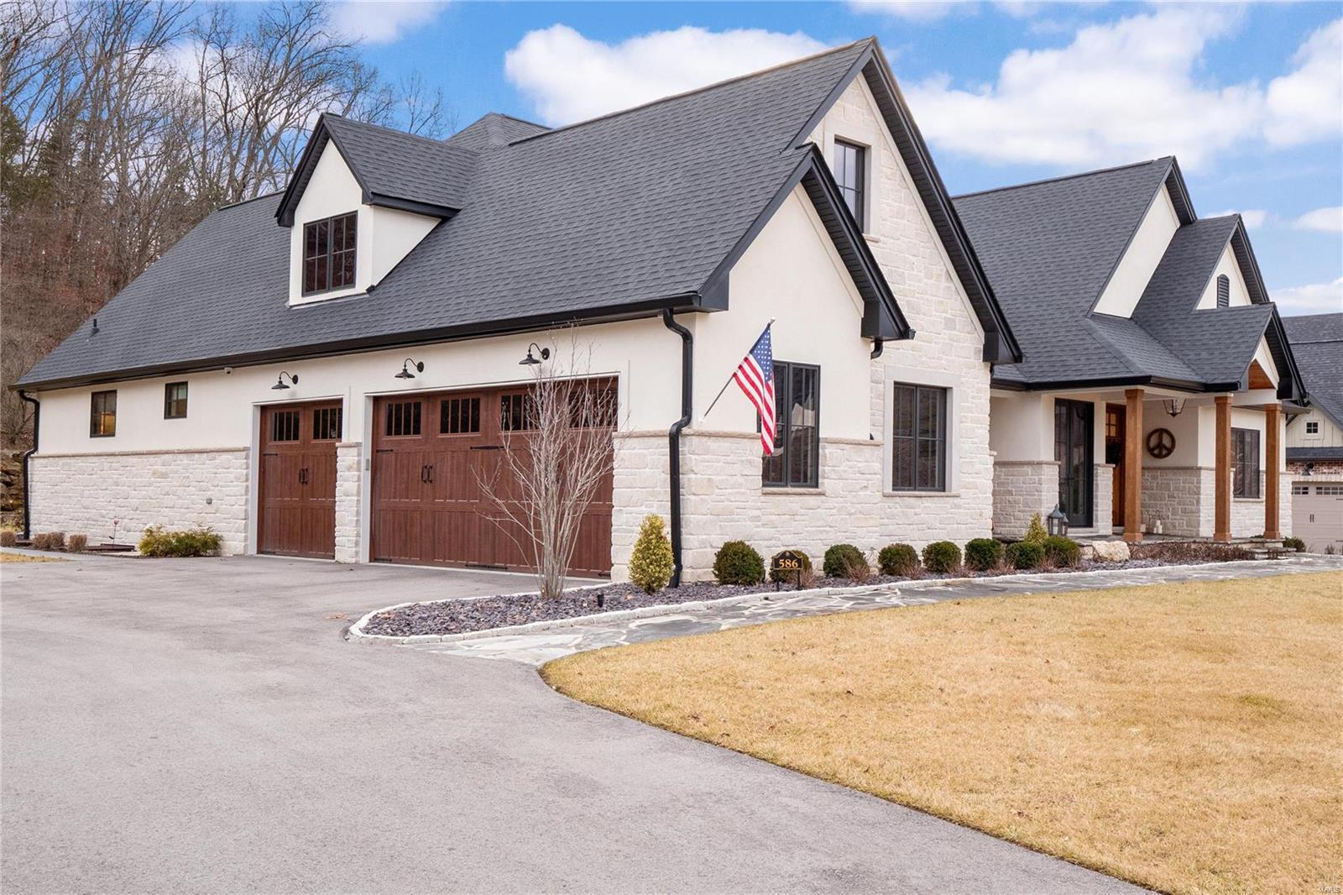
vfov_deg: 36.9
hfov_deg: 53.1
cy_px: 448
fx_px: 1343
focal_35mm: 36
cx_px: 672
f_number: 8
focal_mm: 18
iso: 400
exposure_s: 1/40
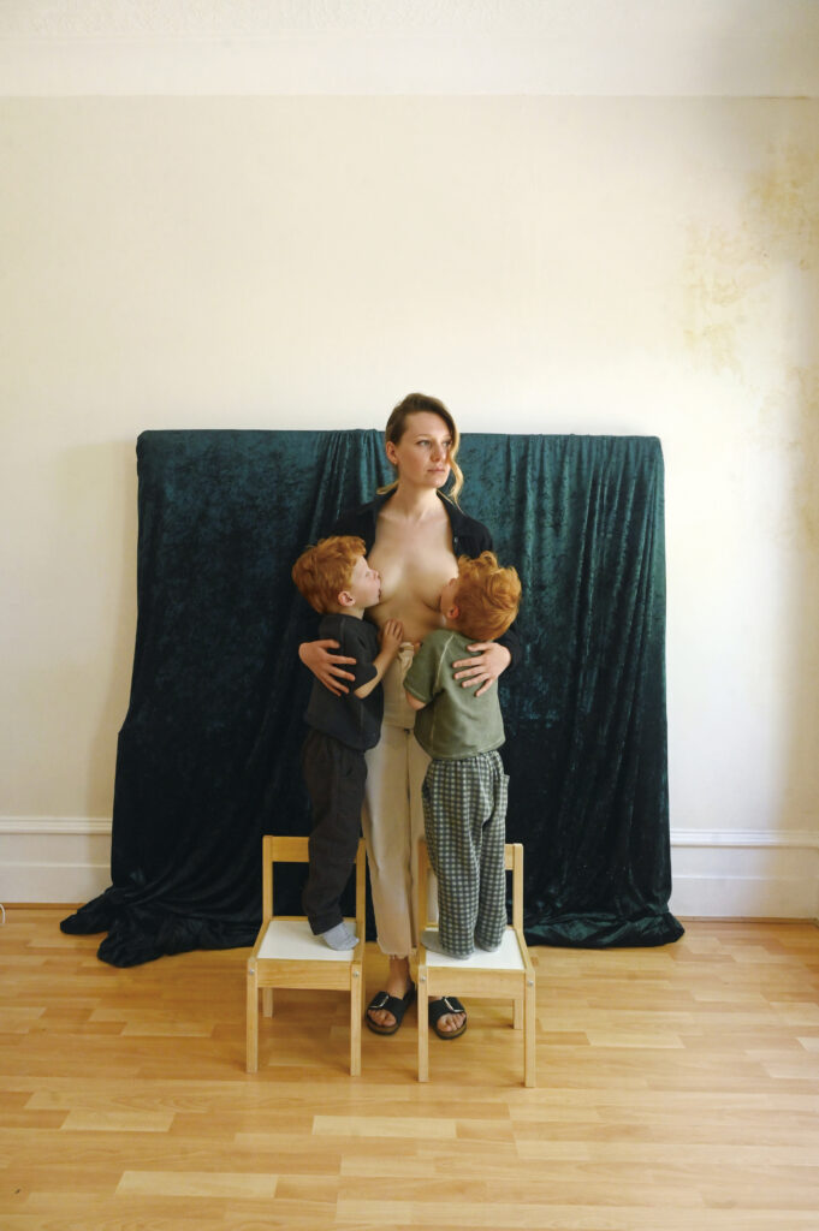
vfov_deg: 73.8
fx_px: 820
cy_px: 616
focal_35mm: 24
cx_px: 410
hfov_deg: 53.1
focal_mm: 24
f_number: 9
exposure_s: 1/100
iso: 2500
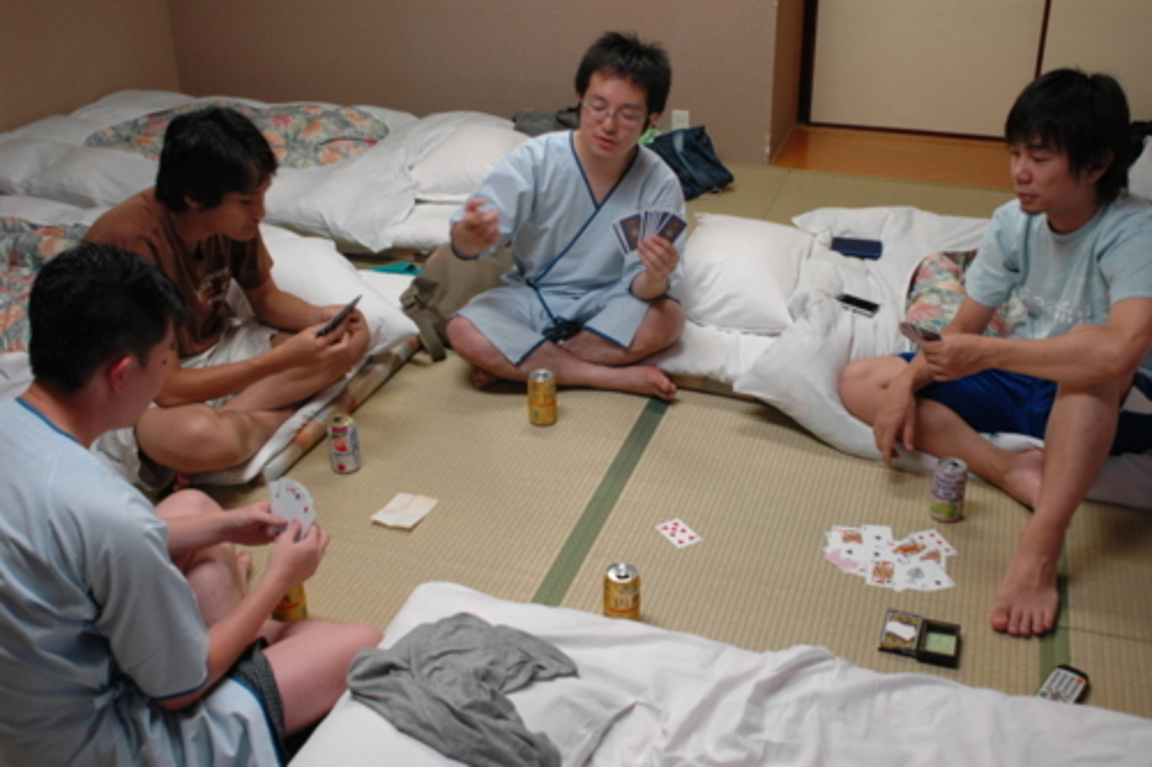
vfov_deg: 36.8
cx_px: 576
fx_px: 1152
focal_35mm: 36
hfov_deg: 53.1
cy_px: 384
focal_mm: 24
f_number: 4
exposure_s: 1/30
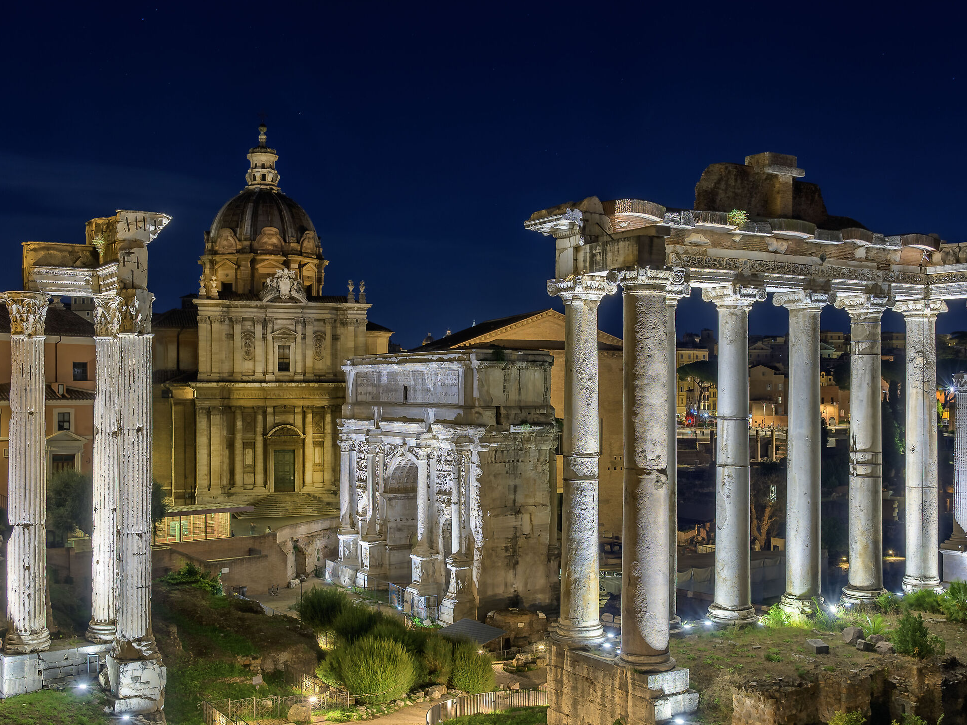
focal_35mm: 36
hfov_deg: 51.4
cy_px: 384
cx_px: 489
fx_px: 1006
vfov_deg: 39.6
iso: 100
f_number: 5.6
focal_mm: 30
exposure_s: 1/15
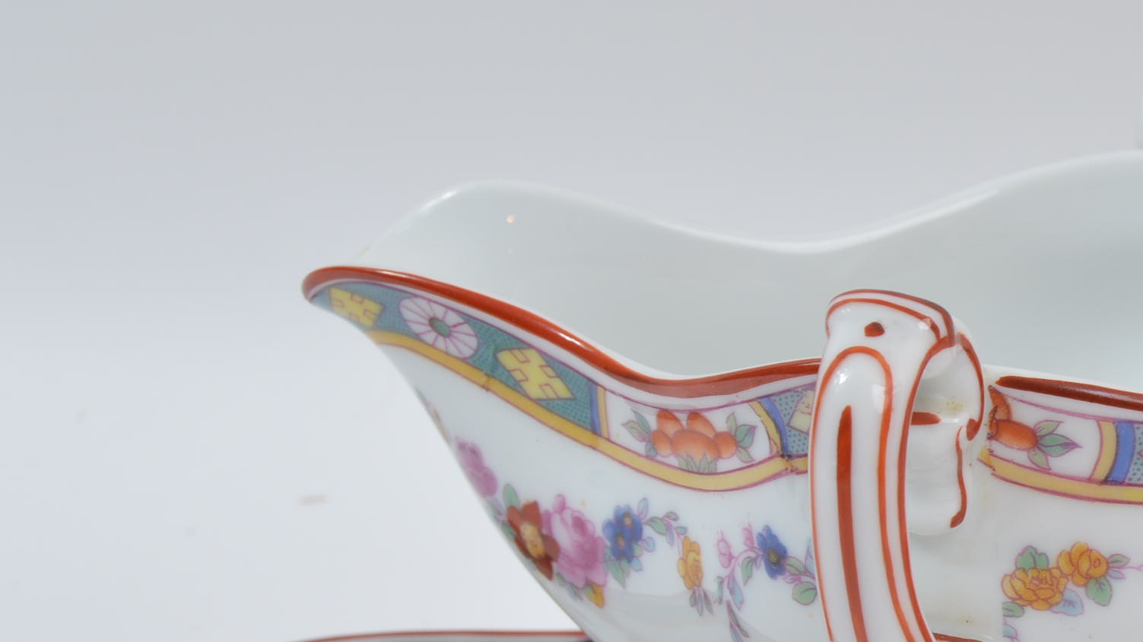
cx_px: 1095
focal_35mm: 132
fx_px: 4000
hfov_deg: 16.0
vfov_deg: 9.1
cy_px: 572
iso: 200
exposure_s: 1/80
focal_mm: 42
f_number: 11
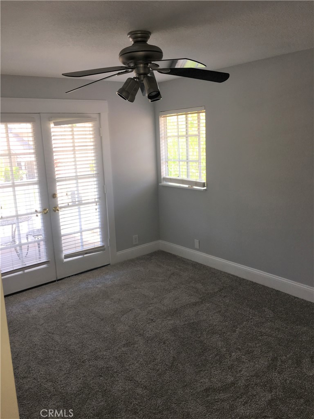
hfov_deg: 48.2
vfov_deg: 61.7
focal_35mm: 29
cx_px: 157
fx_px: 351
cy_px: 210
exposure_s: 1/60
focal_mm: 4.15
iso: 25
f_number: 2.2
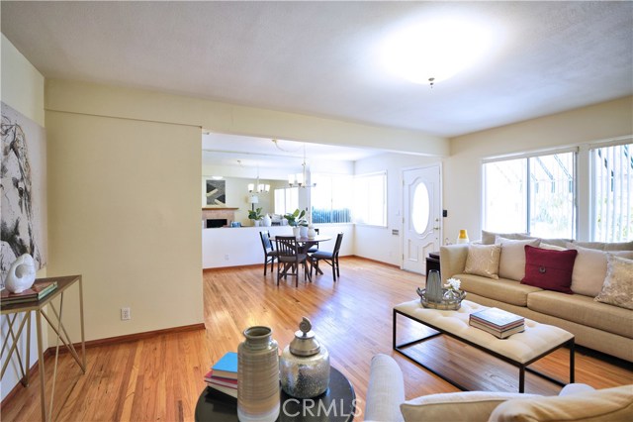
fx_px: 281
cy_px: 211
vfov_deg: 73.7
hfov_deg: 96.8
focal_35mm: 16
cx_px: 316
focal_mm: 16
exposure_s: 1/30
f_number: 2.8
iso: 160
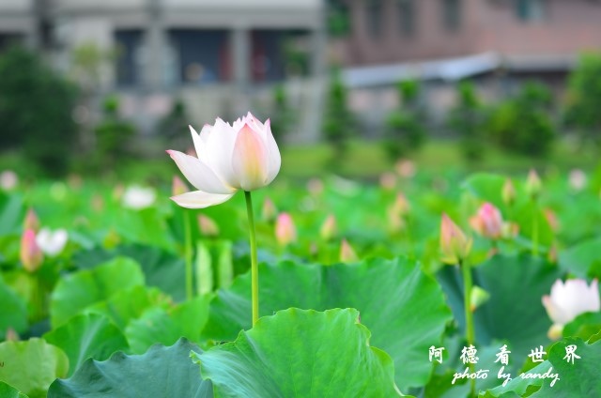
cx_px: 300
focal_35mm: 225
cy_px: 199
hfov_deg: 9.2
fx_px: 3749
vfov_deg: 6.1
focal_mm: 150
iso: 100
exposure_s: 1/160
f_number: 5.6
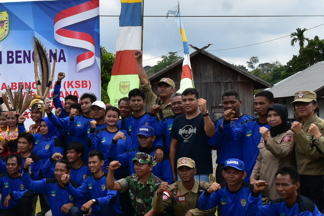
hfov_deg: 25.4
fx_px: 639
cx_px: -69
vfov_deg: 19.2
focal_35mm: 71
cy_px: 133
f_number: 11
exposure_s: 1/500
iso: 400
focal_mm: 18
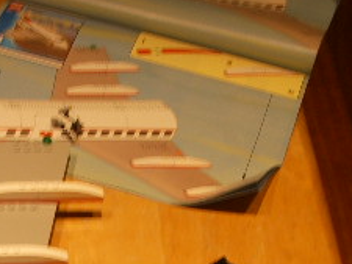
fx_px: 1129
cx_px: 31
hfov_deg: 17.4
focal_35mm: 111
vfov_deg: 13.0
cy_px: 330
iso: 63
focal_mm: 6.6
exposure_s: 1/8
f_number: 3.5
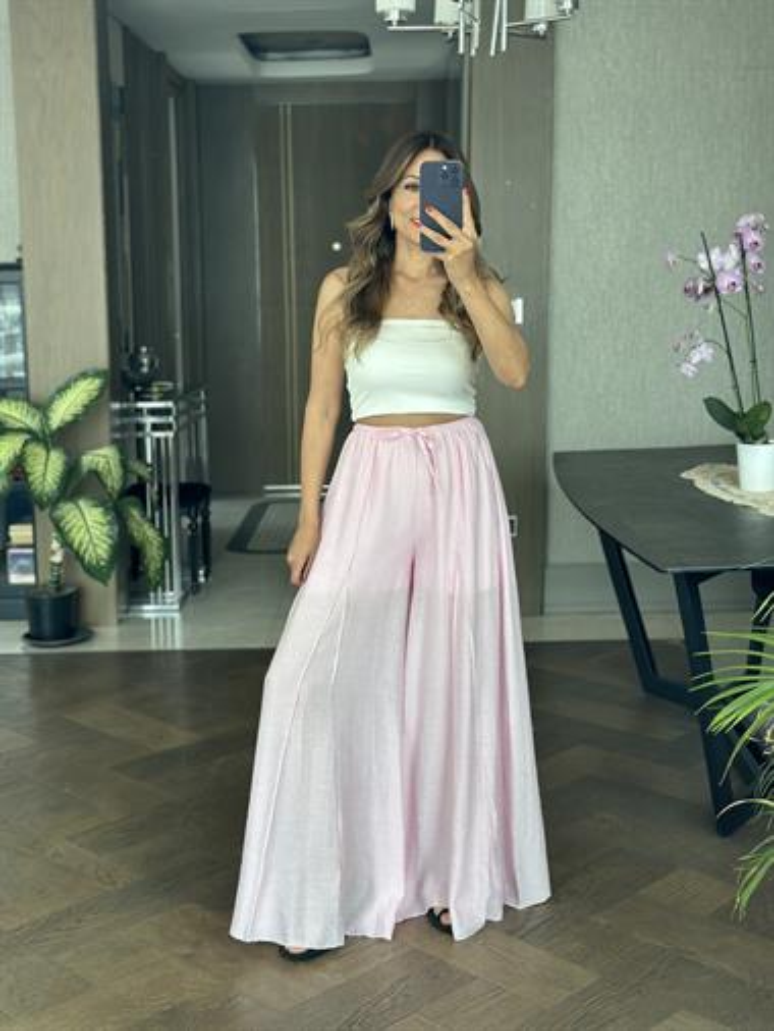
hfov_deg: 30.3
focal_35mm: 48
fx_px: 1430
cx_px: 387
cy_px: 516
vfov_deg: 39.6
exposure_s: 1/145
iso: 64
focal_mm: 6.86
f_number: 1.78
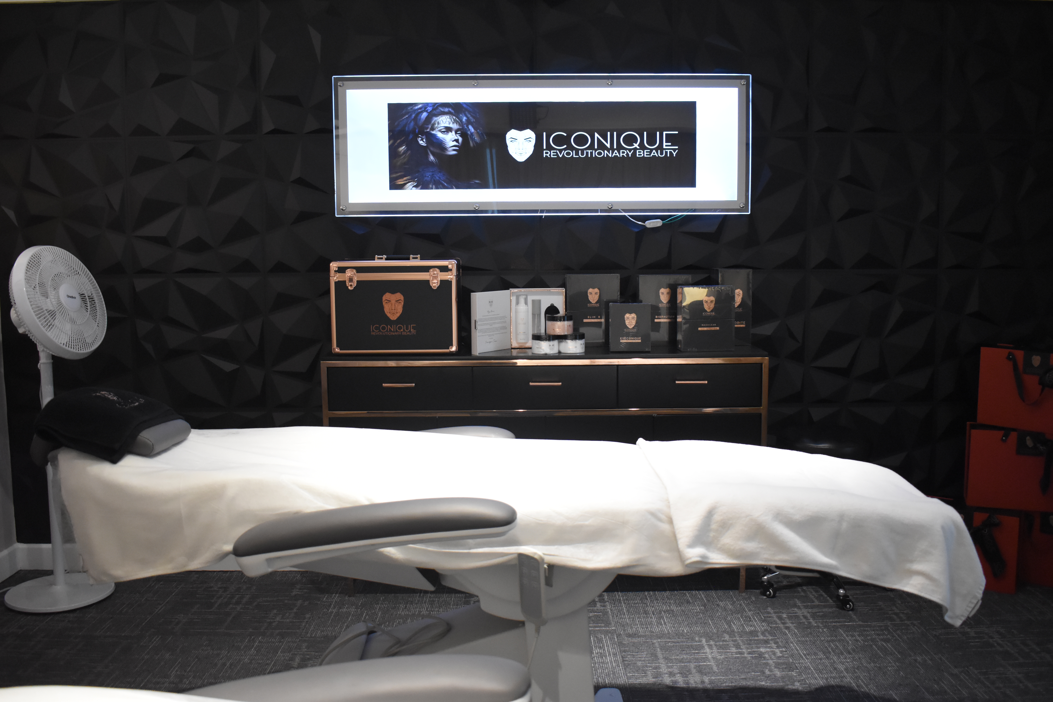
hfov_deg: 59.5
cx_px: 526
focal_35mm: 32
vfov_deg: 41.7
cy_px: 351
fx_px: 921
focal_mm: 21
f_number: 3.8
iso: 2500
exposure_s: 1/250
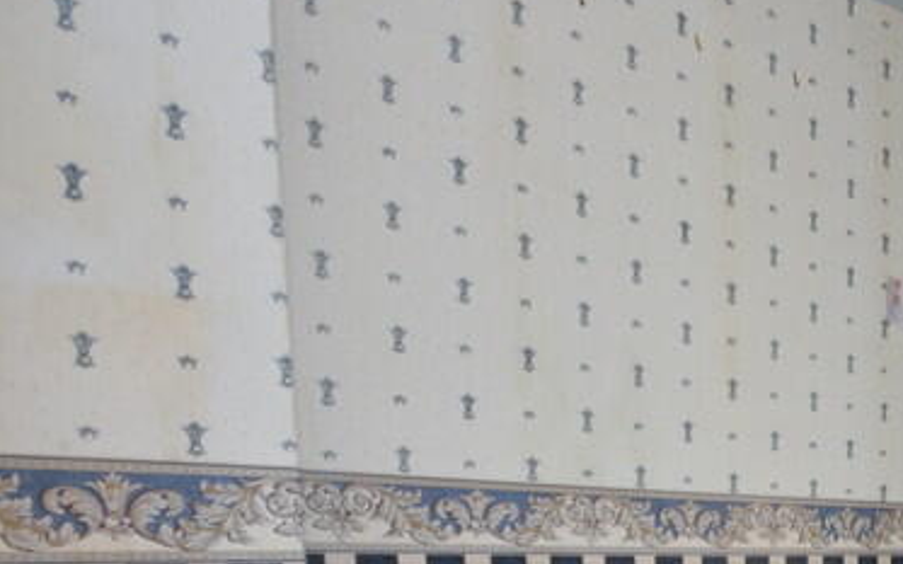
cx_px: 1235
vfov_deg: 27.3
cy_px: 657
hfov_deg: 32.3
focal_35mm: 42
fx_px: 1033
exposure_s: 1/60
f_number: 4
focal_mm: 10
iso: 220
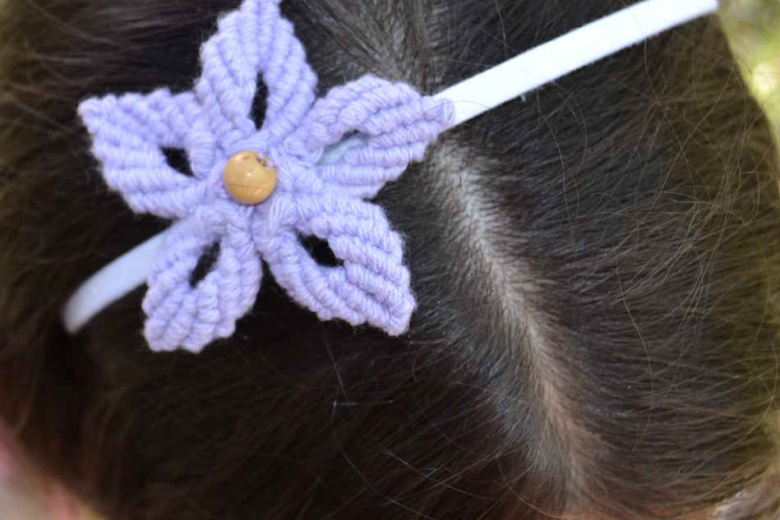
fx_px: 1451
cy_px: 156
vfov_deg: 20.2
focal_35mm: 67
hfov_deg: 29.9
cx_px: 277
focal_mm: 23
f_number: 4
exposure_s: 1/125
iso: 180
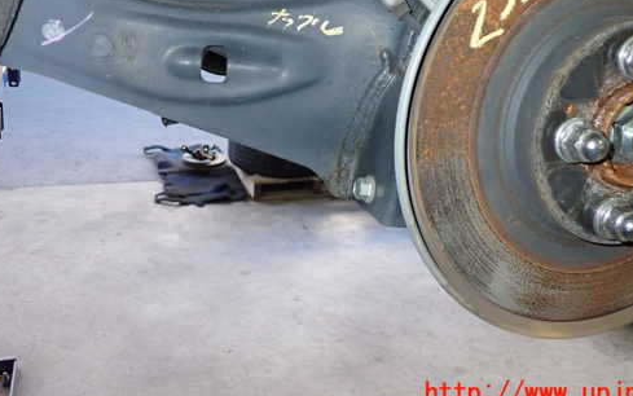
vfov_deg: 32.4
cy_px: 119
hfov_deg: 50.4
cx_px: 329
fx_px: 673
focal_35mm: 39
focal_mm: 5.4
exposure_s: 1/30
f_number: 6.3
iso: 640
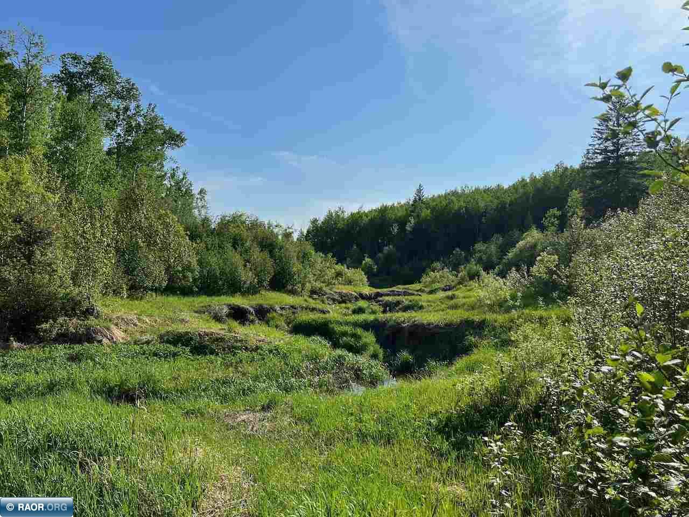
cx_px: 344
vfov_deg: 53.1
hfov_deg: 67.3
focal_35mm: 26
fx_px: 518
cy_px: 258
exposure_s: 1/6579
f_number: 1.5
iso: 50
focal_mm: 5.7
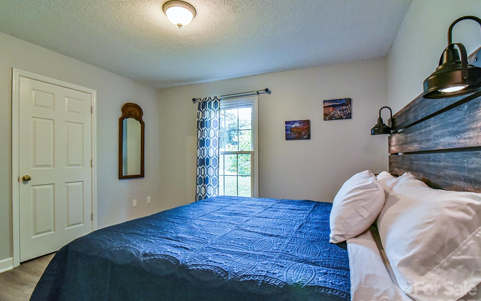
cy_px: 160
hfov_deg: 94.4
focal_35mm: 17
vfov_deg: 67.9
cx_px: 244
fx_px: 223
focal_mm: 16
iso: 4000
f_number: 11
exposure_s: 1/125
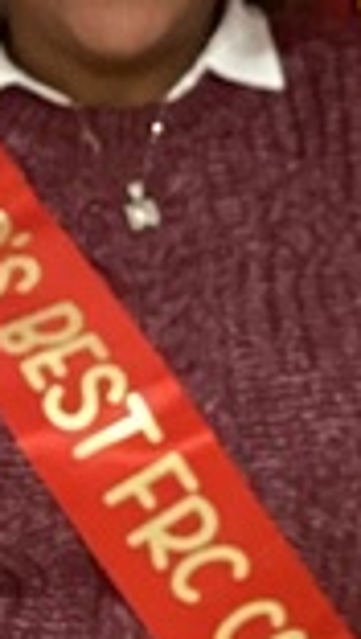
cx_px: 1161
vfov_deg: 9.7
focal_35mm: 221
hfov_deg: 5.2
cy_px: 360
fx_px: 3753
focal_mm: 3.3
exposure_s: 1/40
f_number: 2.4
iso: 320
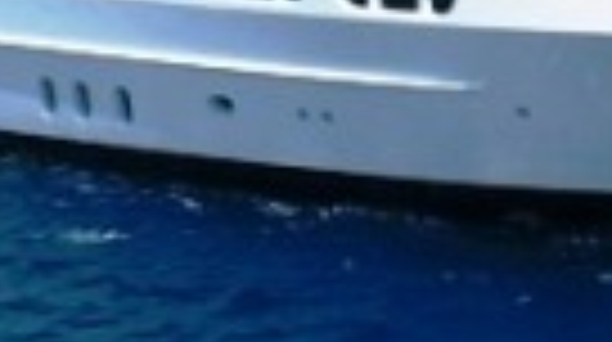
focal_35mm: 180
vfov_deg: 6.6
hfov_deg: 12.0
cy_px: -214
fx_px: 2916
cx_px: 333
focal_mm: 24
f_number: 10
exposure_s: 1/320
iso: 100
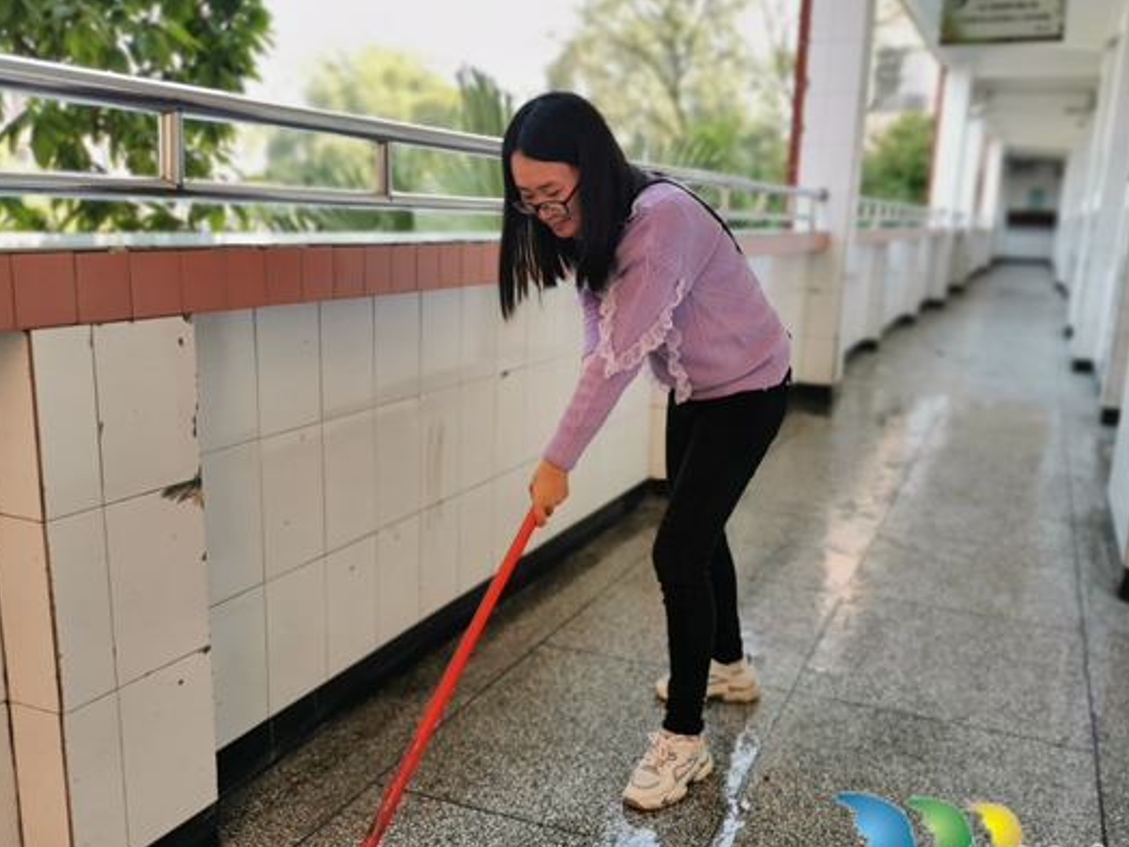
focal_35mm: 33
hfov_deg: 55.3
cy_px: 478
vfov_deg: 42.9
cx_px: 608
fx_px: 1076
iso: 50
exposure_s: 1/255
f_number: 1.8
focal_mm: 5.58
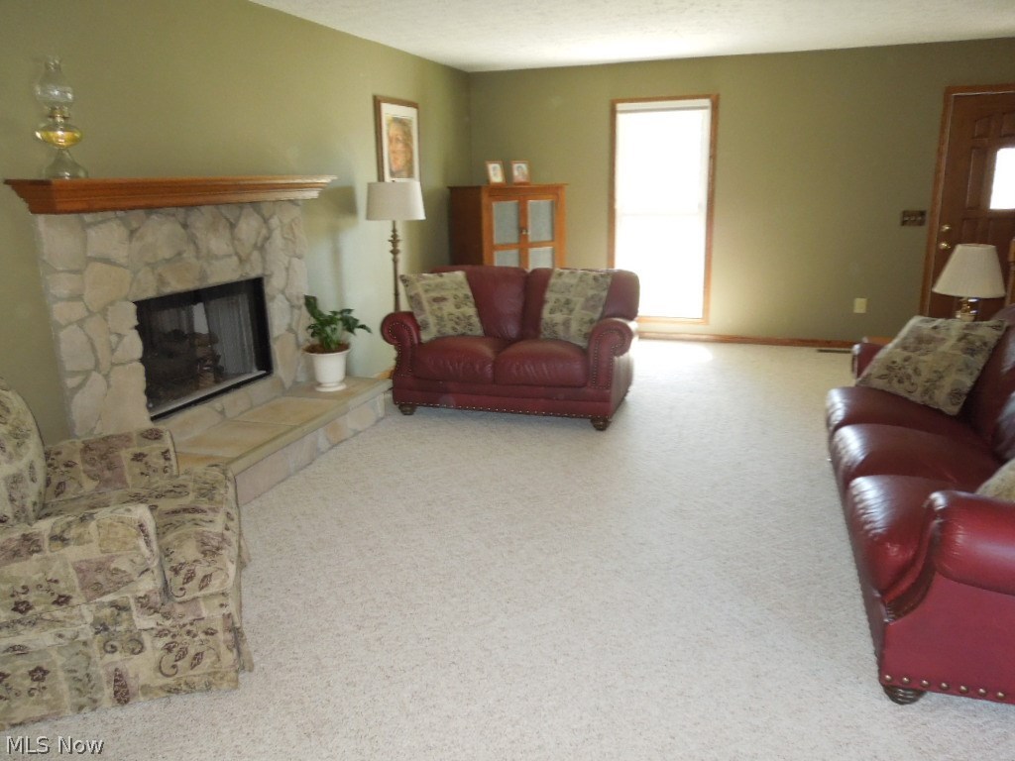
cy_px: 380
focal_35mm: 25
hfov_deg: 69.4
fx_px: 733
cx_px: 508
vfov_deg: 54.9
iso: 450
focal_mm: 4.5
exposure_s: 1/30
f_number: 3.3
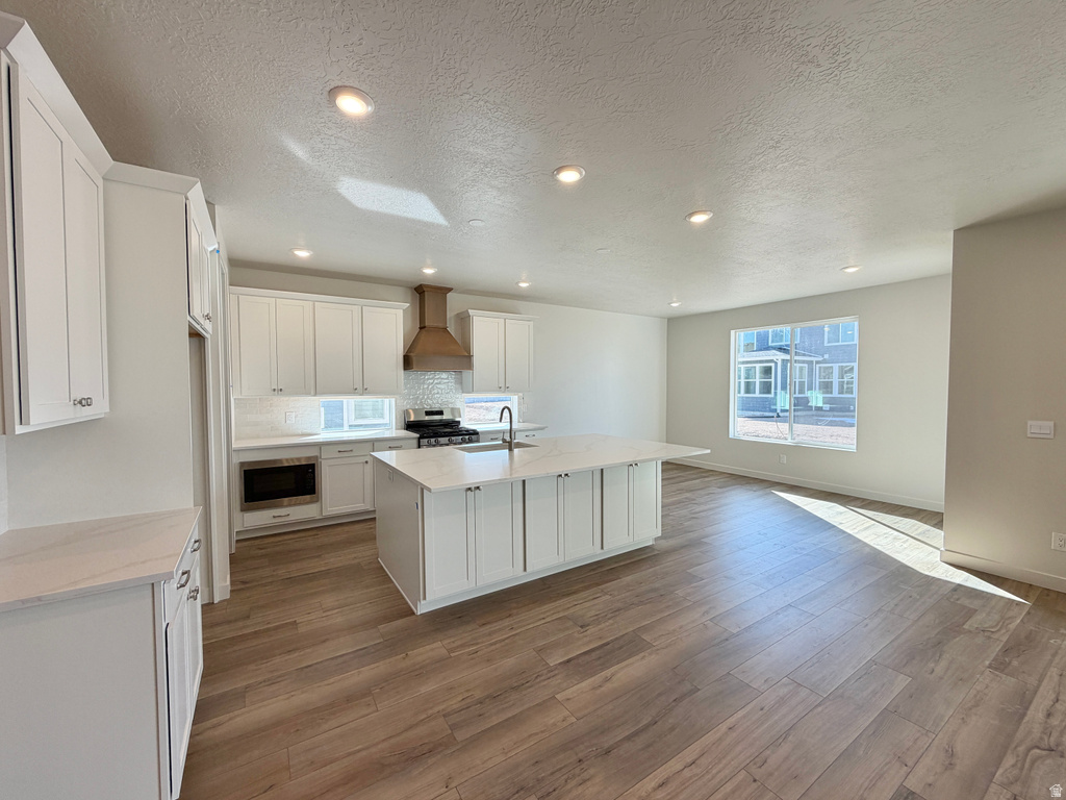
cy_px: 400
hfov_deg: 102.1
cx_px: 533
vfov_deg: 85.7
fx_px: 431
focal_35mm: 14
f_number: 2.2
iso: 40
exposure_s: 1/146
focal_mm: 2.22
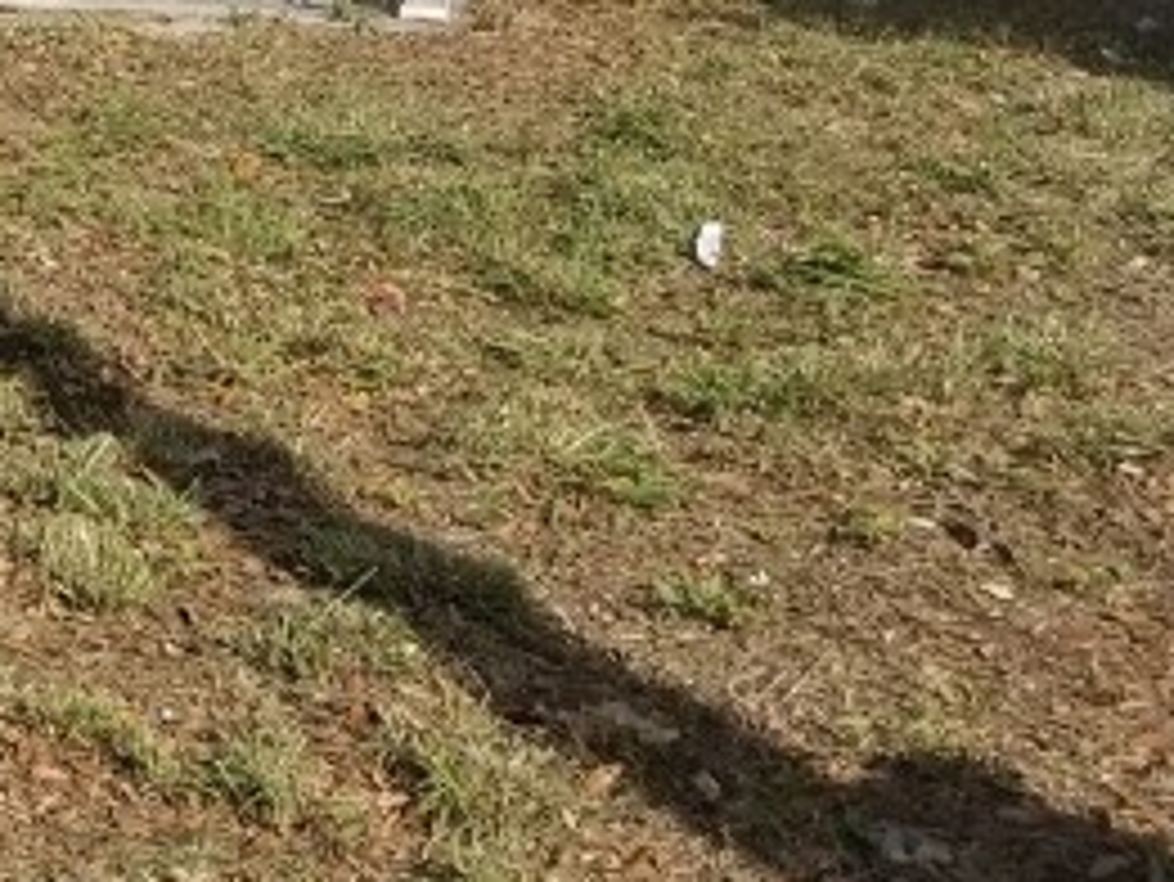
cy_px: -518
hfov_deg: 15.9
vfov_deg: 13.5
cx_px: -1021
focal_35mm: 102
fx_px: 3461
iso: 50
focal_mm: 4.25
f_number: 1.7
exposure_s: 1/2120
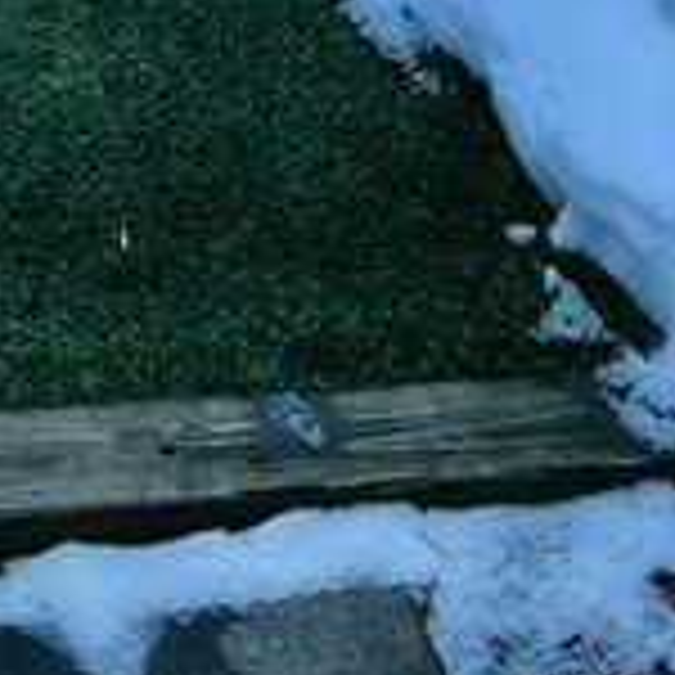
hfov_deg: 14.5
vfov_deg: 12.7
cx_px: -40
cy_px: -734
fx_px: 2603
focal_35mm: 118
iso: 50
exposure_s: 1/753
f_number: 1.5
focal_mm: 5.7
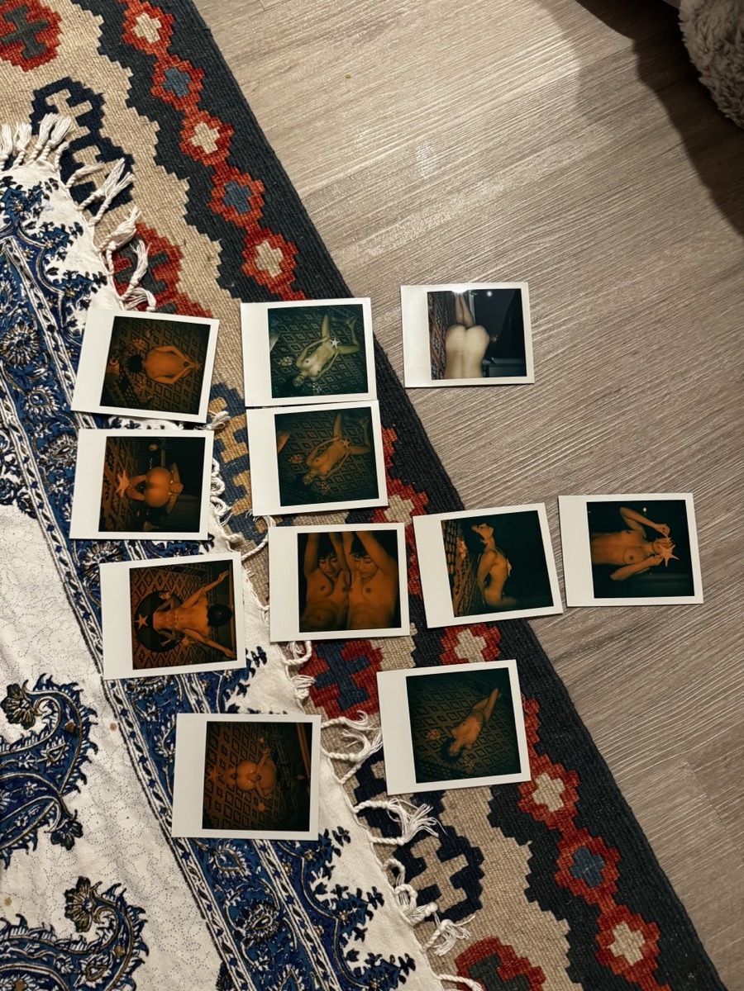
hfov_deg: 56.8
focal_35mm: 24
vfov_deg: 71.6
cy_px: 496
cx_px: 372
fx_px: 688
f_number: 1.78
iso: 640
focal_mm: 6.76
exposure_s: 1/60
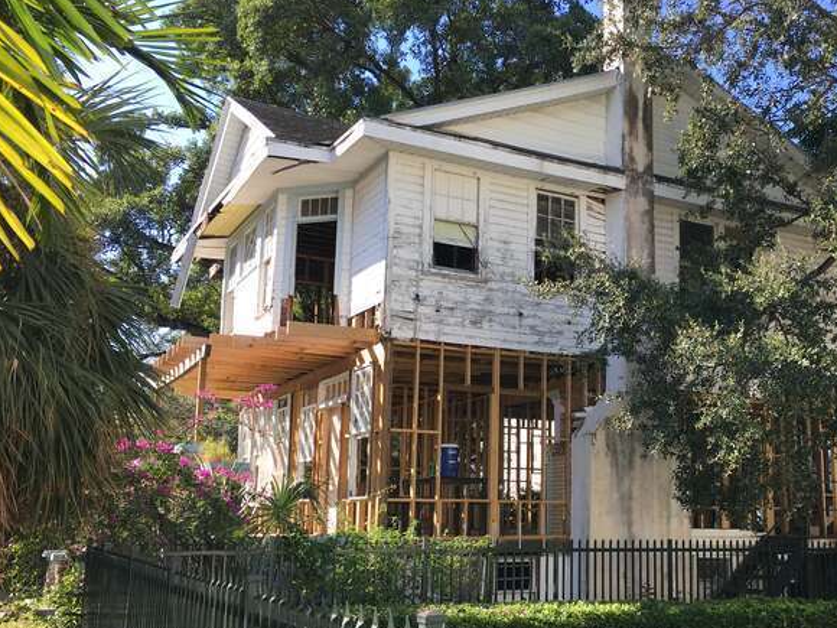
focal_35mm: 40
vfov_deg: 35.9
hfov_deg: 45.9
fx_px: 967
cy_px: 355
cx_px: 573
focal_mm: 4.15
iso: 25
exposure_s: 1/493
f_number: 2.2
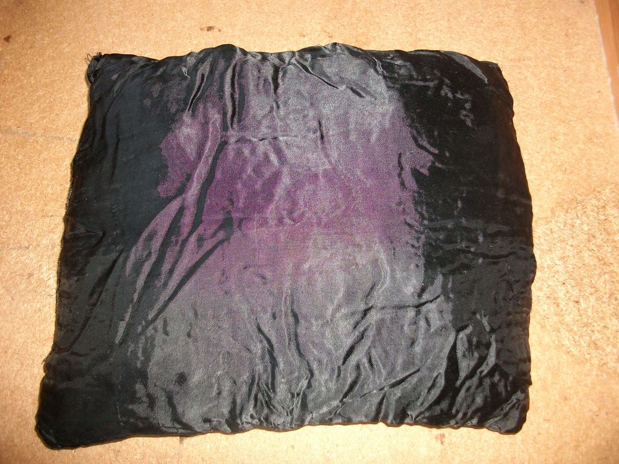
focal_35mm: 32
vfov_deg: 44.2
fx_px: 572
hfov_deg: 56.8
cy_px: 232
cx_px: 310
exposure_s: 1/40
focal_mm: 5.7
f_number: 2.9
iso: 125
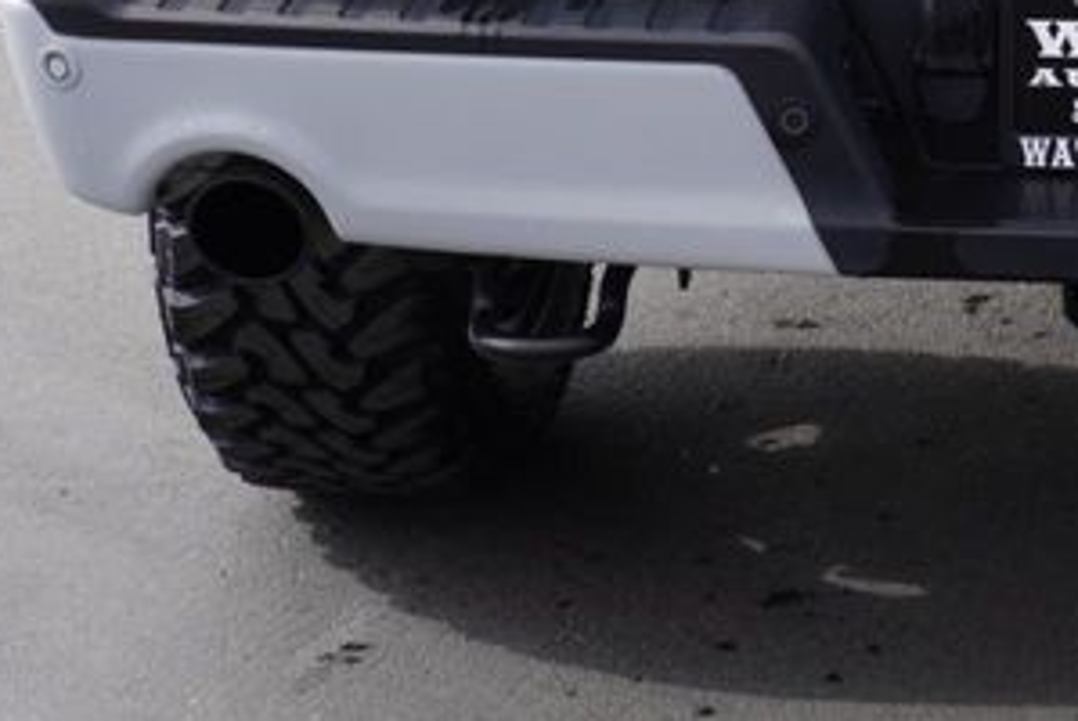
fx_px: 3387
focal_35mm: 113
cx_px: 1161
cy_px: -342
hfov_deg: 17.5
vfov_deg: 11.7
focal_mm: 22
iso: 100
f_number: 9
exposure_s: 1/125
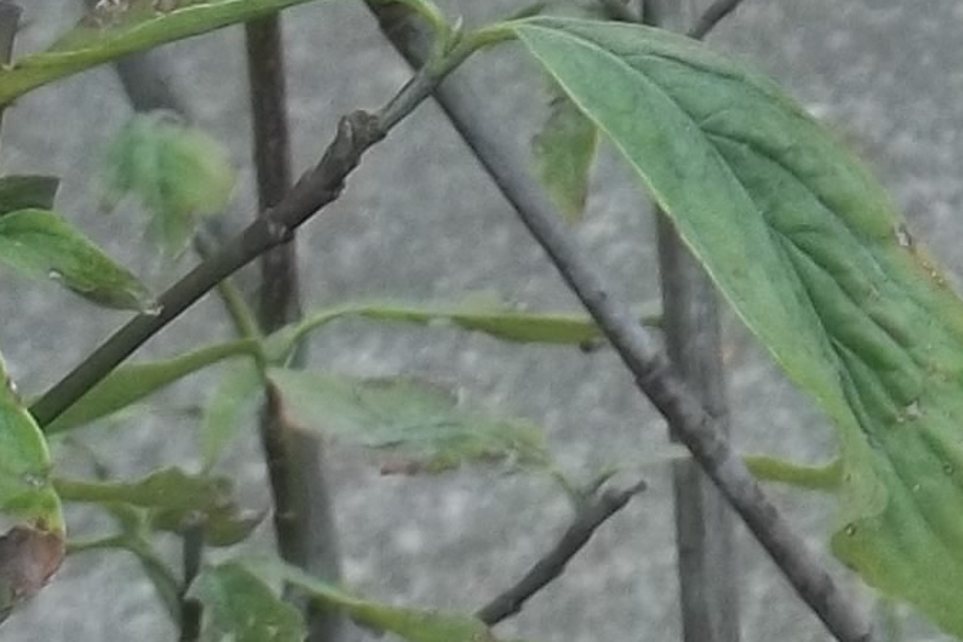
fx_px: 5831
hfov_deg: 8.5
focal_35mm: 218
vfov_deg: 6.3
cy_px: -74
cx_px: 2390
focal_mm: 5.9
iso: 64
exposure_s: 1/160
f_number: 3.3
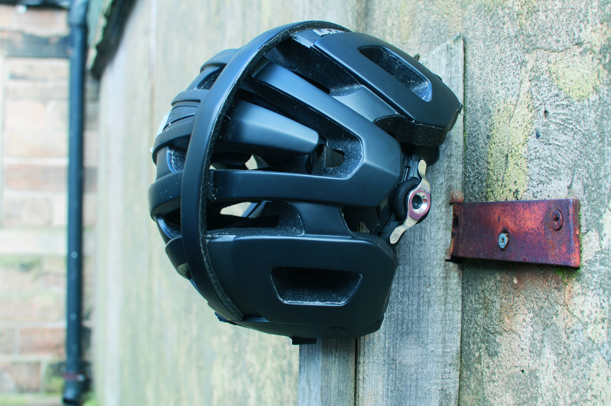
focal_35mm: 52
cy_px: 203
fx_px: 890
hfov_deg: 37.9
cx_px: 306
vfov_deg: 25.7
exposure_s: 1/80
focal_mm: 35
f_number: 6.3
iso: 200
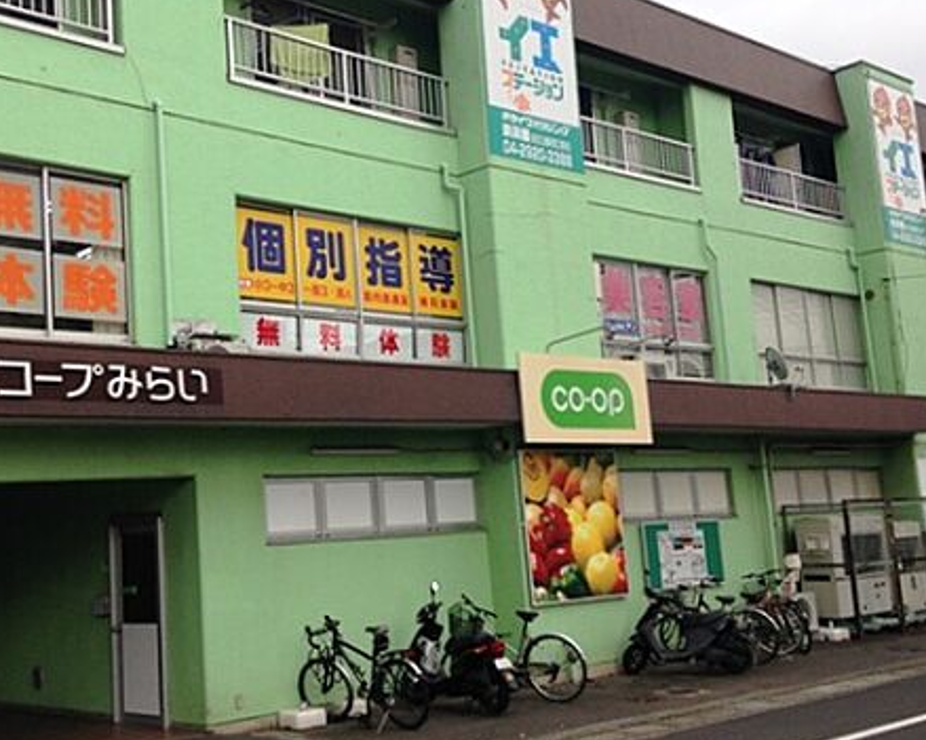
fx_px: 1288
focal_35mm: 47
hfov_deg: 39.3
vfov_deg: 32.1
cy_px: 346
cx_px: 361
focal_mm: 4.12
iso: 50
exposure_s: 1/1130
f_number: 2.4
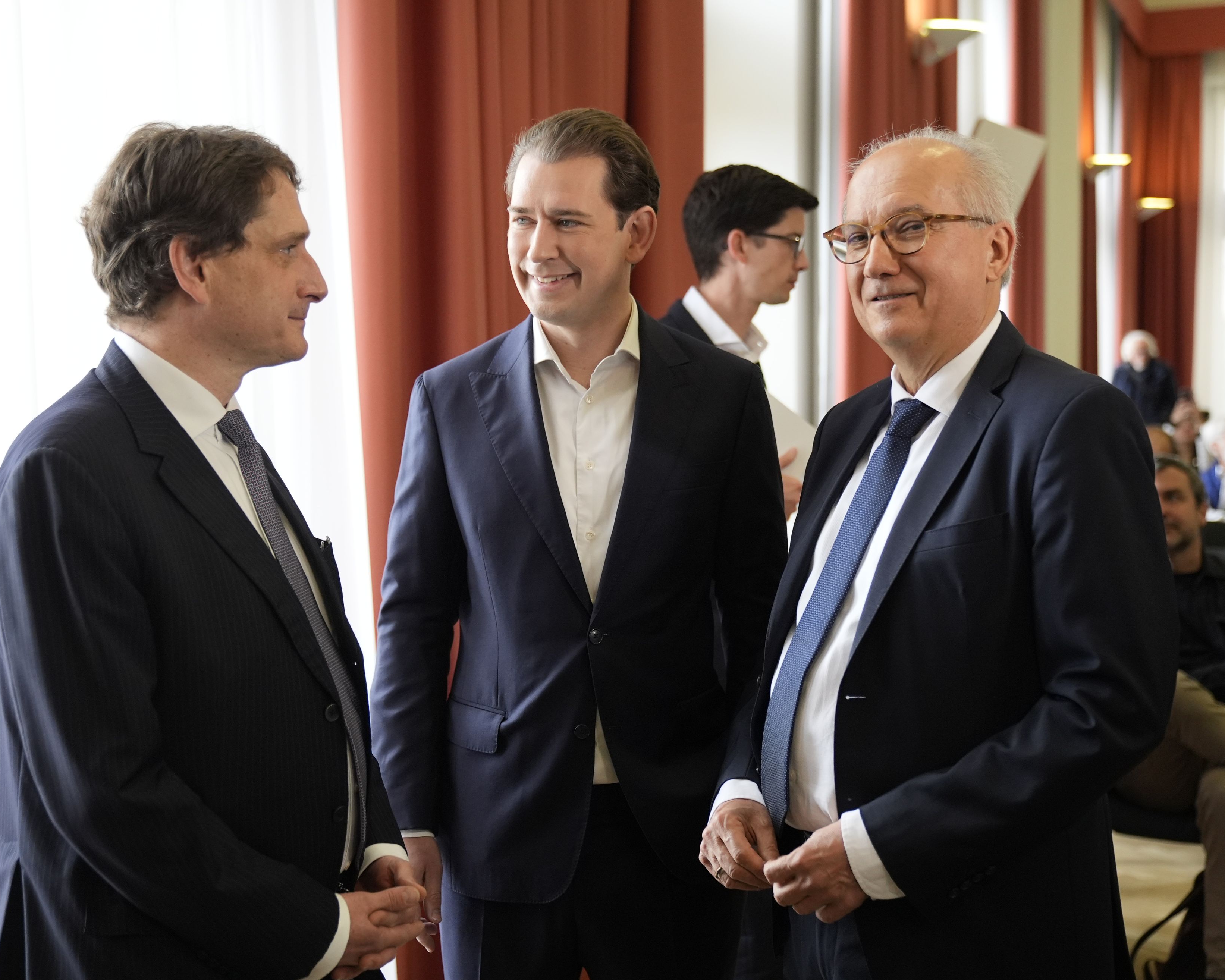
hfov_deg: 38.7
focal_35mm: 48
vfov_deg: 31.5
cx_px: 502
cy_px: 497
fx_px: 1740
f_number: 2.8
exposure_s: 1/250
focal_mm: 42
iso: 2000
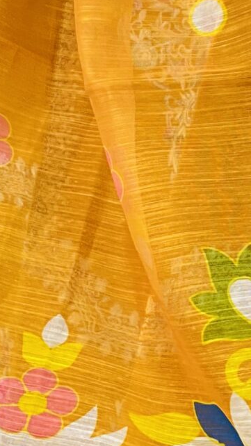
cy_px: 108
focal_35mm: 113
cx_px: 195
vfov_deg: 18.8
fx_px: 1337
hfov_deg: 10.7
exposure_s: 1/60
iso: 125
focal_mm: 4.25
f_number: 1.8
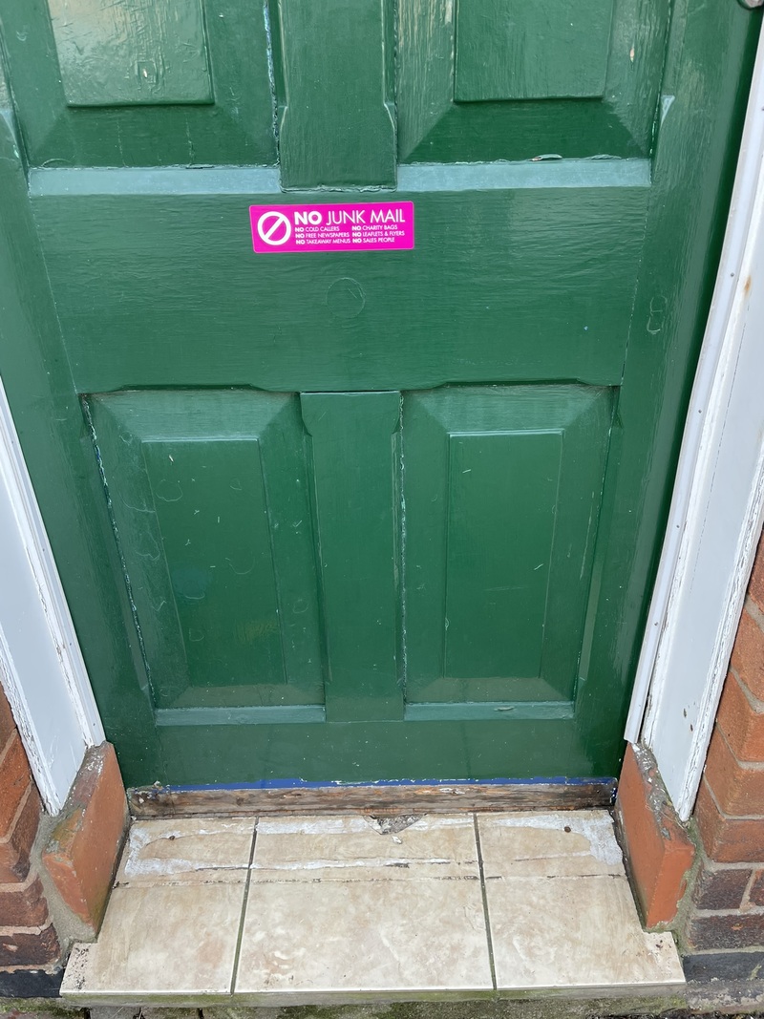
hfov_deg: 53.1
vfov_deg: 67.3
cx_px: 382
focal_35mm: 26
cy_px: 510
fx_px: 765
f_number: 1.6
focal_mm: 4.2
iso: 32
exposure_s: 1/121
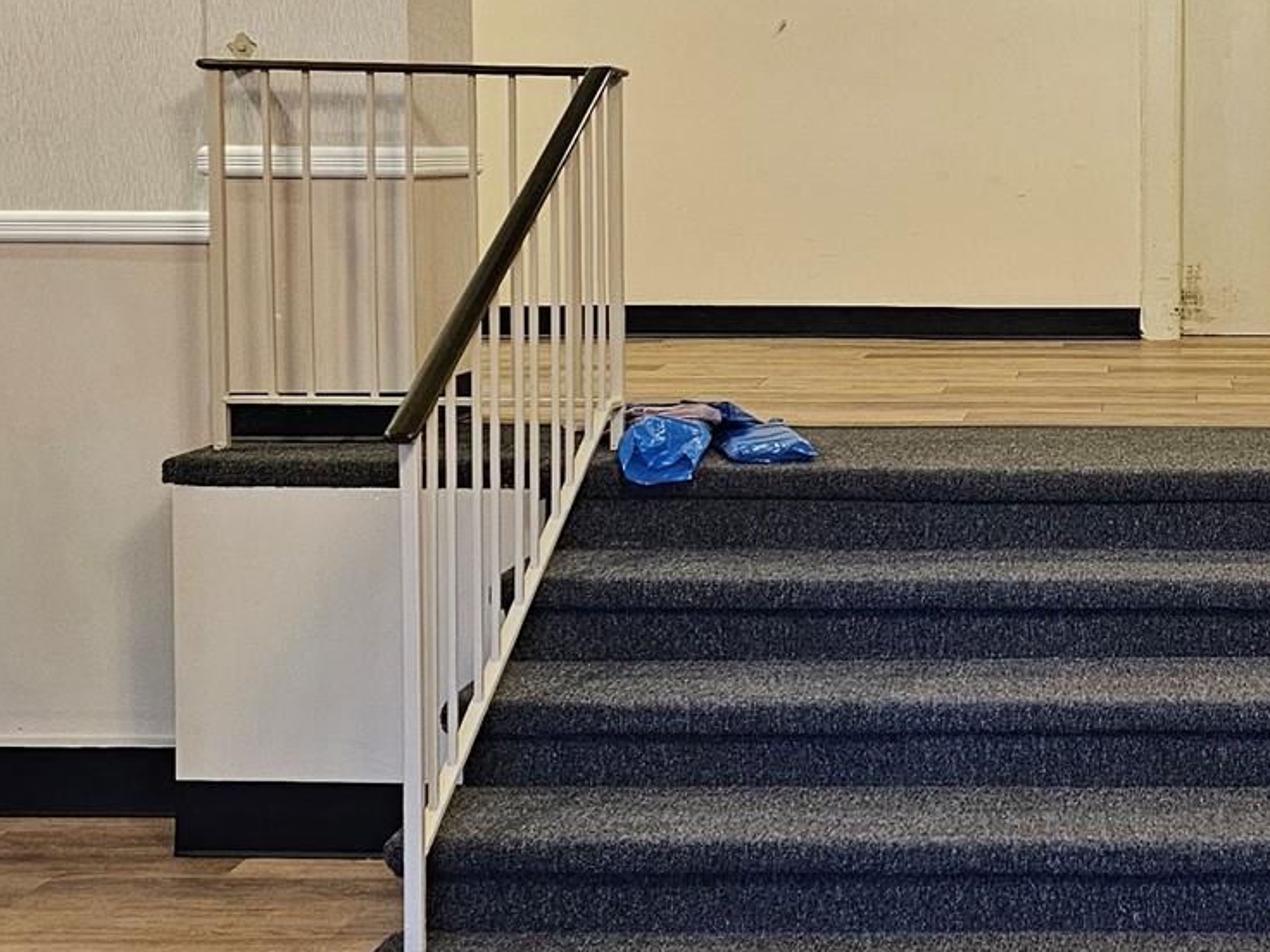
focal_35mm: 64
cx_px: 1156
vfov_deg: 22.8
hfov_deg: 29.0
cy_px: 293
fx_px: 2348
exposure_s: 1/120
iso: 500
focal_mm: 6.3
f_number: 1.7
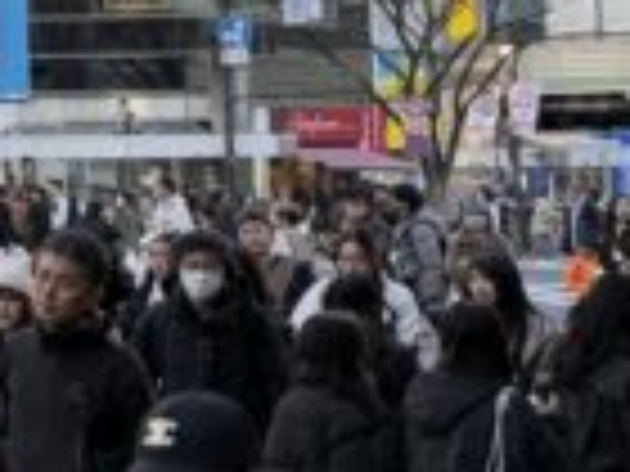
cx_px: -837
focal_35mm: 132
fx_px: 2402
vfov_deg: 11.2
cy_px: 54
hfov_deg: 12.2
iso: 80
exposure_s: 1/504
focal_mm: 6.76
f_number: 1.78
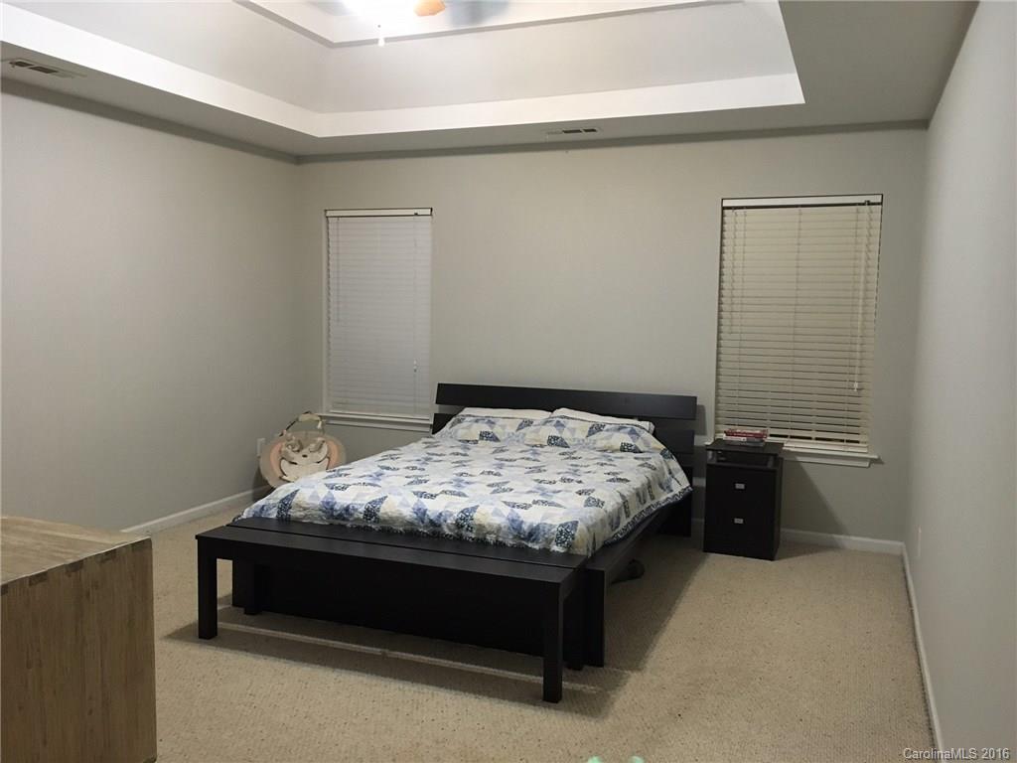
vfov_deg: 48.2
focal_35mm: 29
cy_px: 382
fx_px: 852
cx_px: 508
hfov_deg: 61.7
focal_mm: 4.15
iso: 200
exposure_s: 1/24
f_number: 2.2
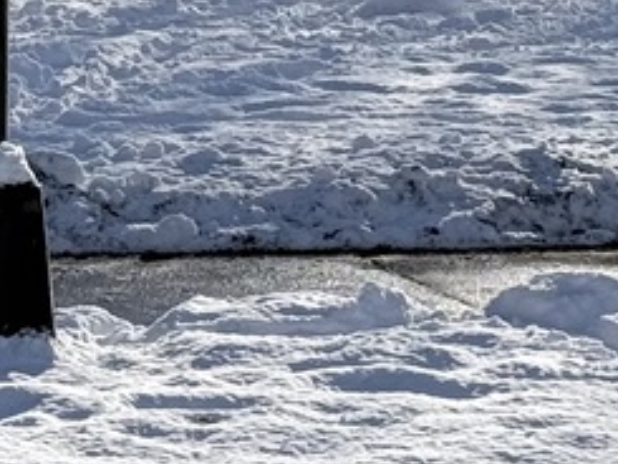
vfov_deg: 5.2
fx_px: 5037
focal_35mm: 282
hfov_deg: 7.0
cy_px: -295
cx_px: 467
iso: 64
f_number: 1.78
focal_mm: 6.76
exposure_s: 1/6536
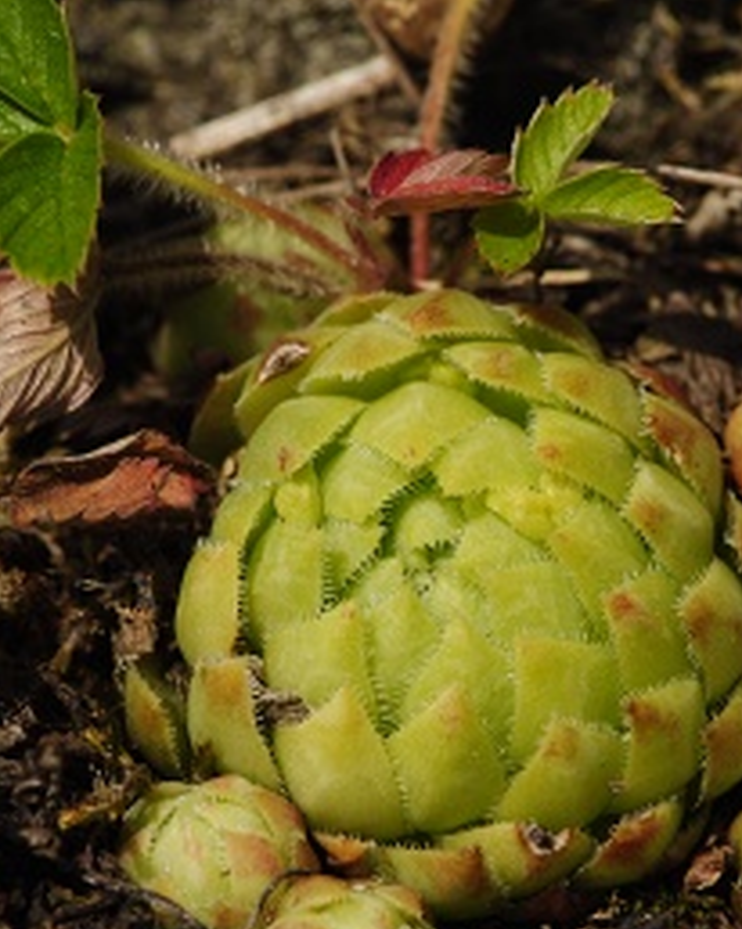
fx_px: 6125
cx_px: 573
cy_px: 574
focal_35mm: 223
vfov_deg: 8.7
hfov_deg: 6.9
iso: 100
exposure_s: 1/320
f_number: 10
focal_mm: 85
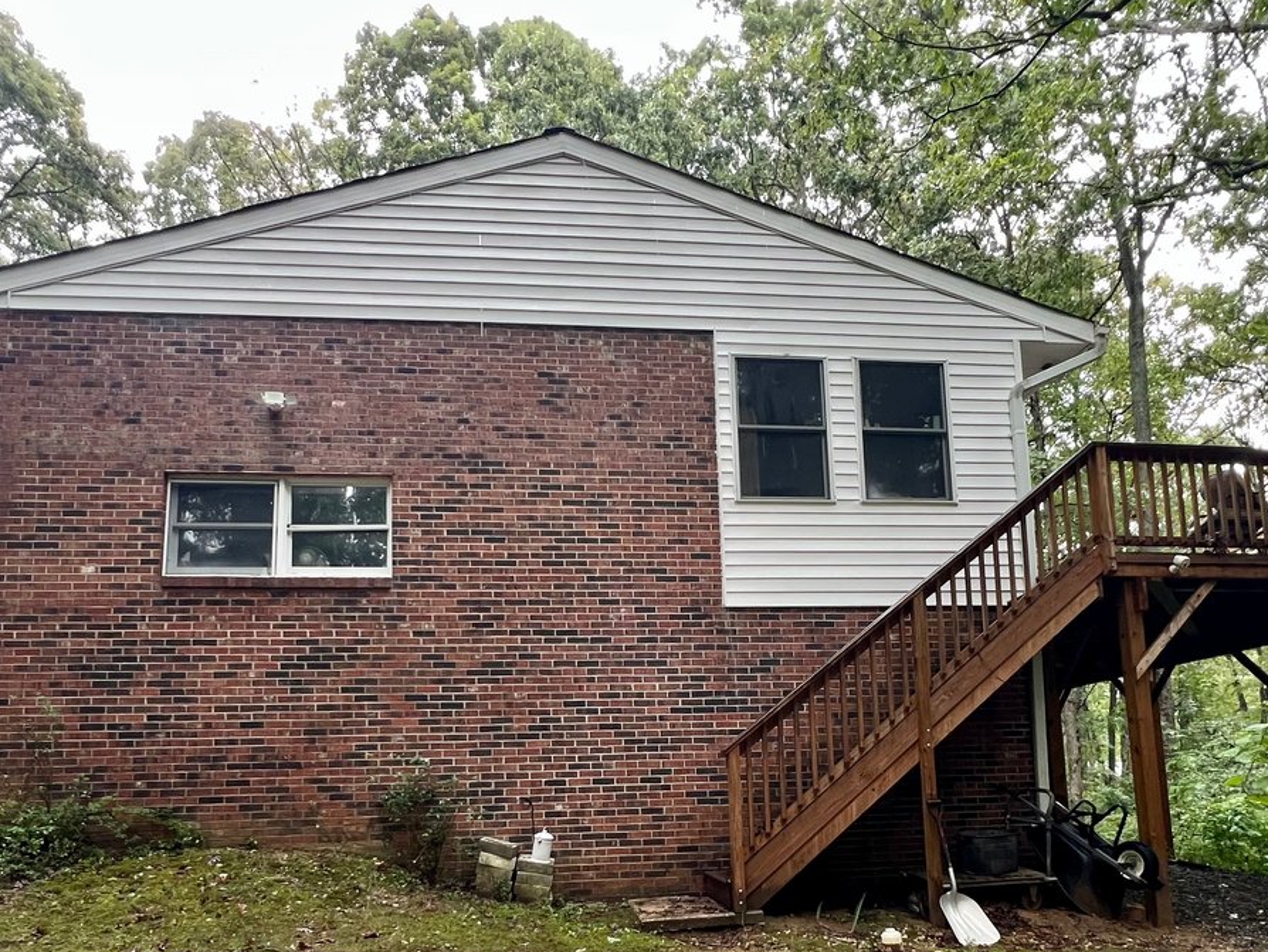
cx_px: 642
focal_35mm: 22
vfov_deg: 58.2
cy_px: 706
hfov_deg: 76.4
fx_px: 806
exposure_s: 1/99
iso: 160
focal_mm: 1.57
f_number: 1.8
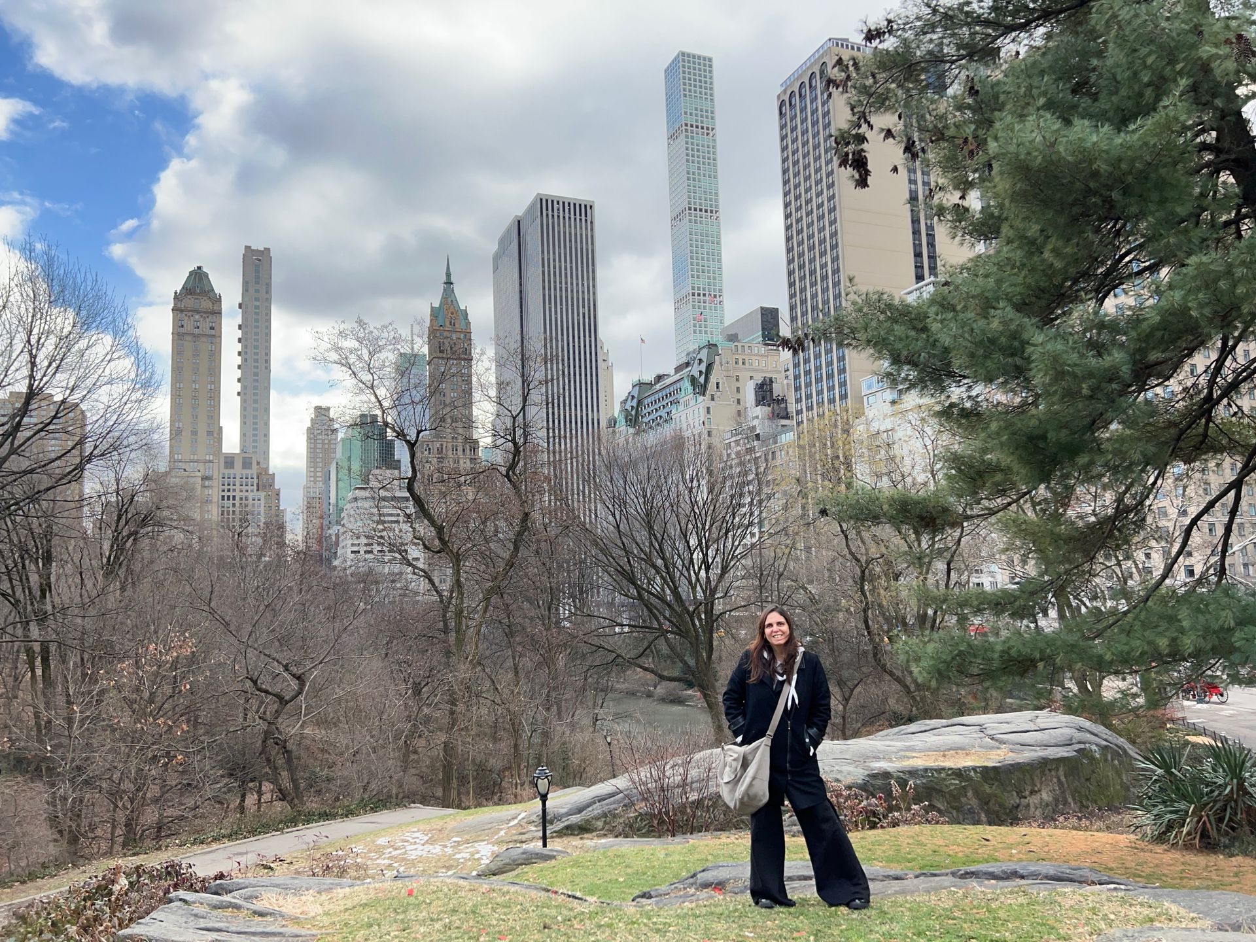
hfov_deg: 67.3
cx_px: 628
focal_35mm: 26
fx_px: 943
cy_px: 471
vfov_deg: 53.1
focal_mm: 5.7
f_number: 1.5
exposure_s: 1/880
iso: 50
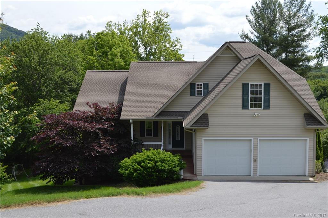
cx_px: 164
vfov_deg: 34.1
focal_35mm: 39
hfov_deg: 49.6
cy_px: 109
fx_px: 355
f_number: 7.1
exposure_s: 1/200
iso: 100
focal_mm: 26
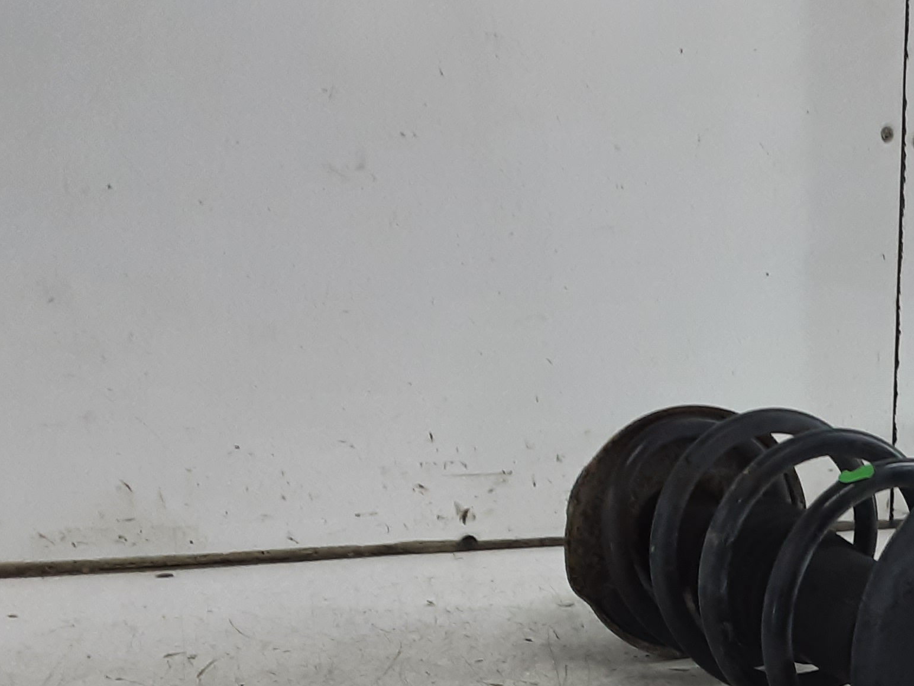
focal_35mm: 57
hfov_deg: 30.9
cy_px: 703
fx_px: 1505
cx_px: 951
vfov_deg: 24.4
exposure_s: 1/50
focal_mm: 2.91
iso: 100
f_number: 1.9
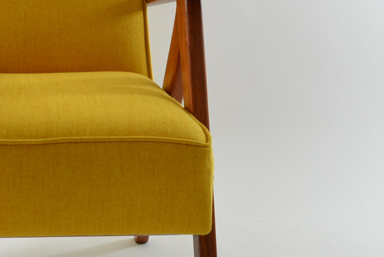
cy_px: 97
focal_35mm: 96
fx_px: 1025
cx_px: 52
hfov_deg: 20.9
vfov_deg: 14.3
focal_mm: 24
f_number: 5.6
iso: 400
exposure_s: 1/60
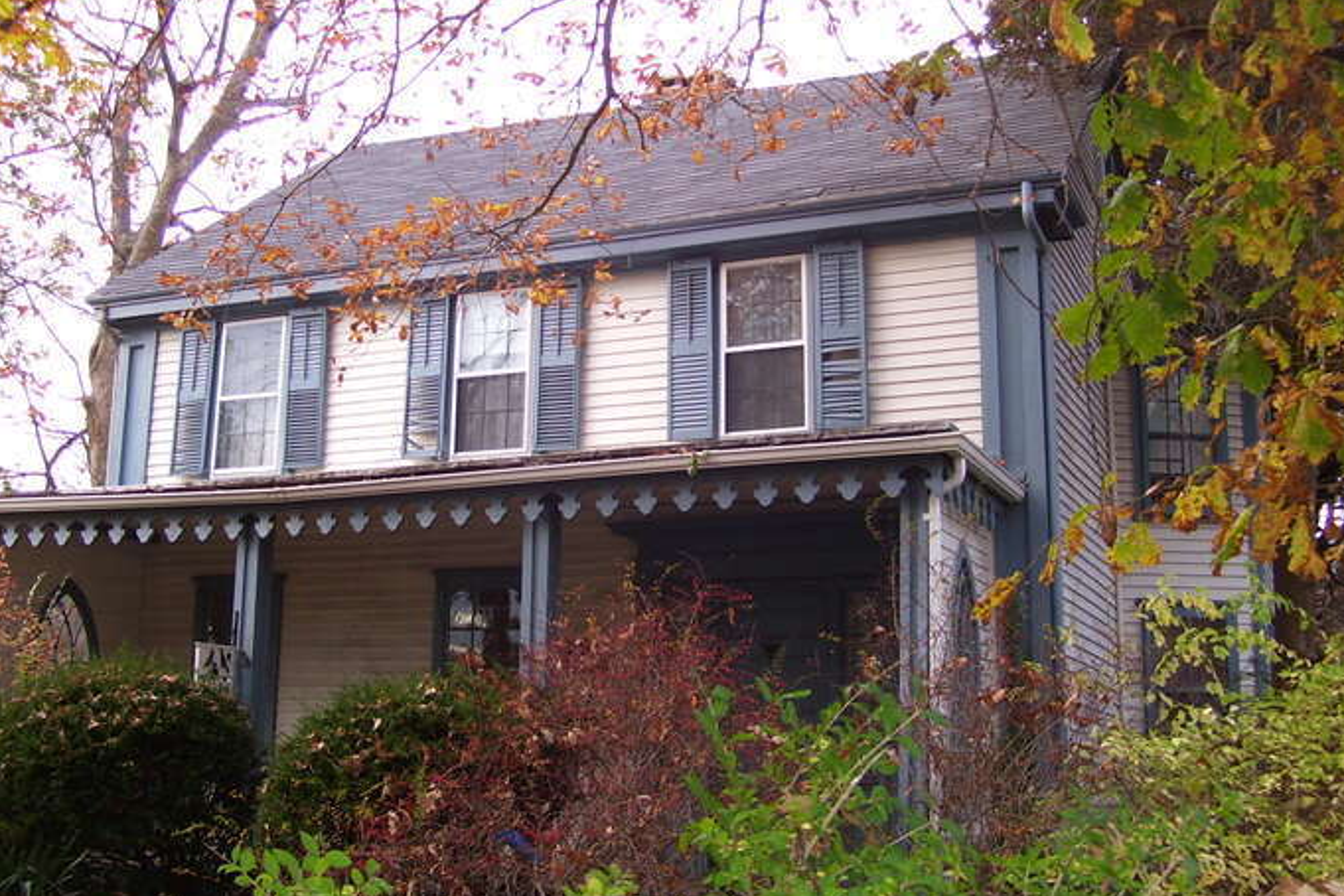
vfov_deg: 30.5
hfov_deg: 44.4
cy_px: 426
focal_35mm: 44
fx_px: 1643
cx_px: 596
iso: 80
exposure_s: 1/60
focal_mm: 6
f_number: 2.7
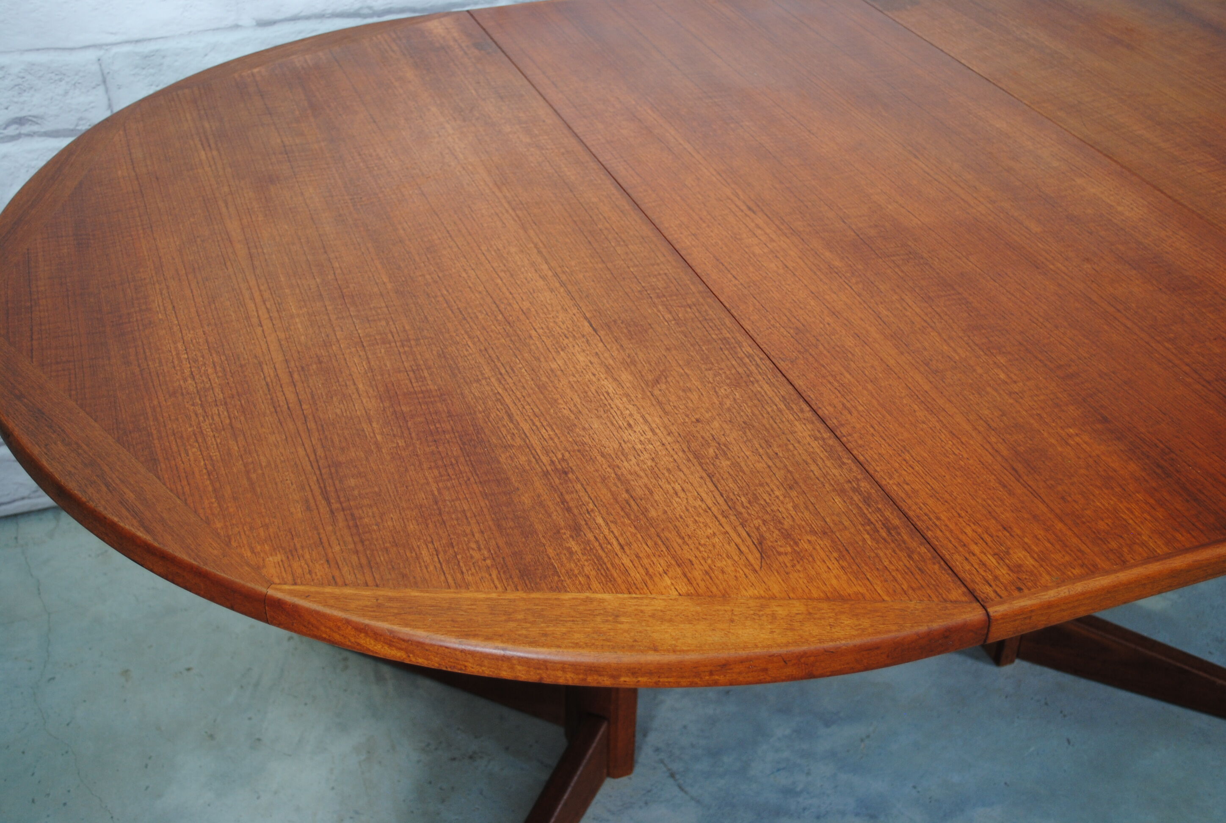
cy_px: 412
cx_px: 613
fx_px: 1433
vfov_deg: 32.0
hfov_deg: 46.3
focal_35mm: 42
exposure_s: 1/60
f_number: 4.5
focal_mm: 28
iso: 200
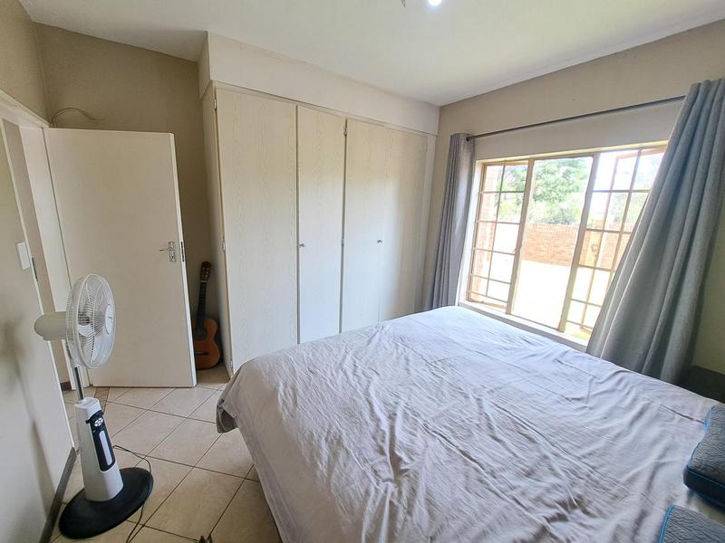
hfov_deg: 106.2
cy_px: 272
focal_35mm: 13
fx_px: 272
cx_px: 362
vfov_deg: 89.9
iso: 50
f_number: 2.2
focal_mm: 1.74
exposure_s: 1/50
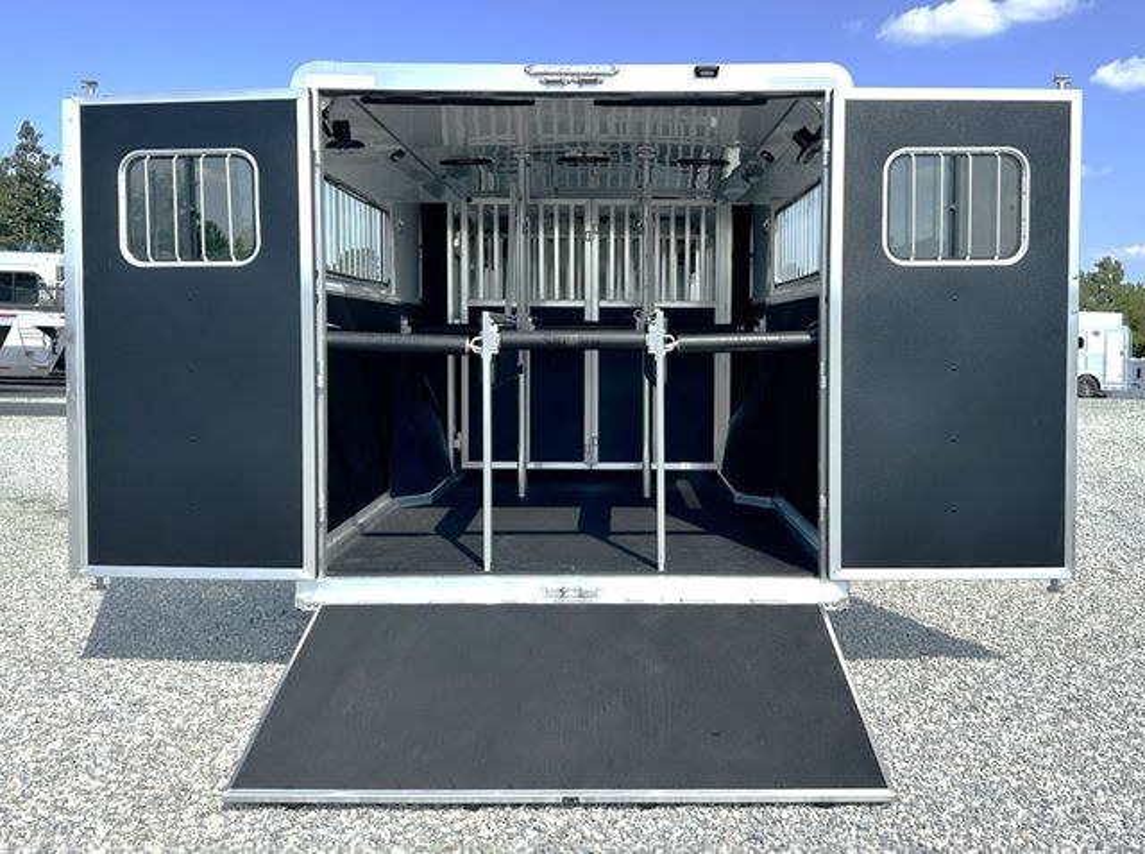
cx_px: 572
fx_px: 792
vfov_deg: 56.6
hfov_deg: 71.7
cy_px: 427
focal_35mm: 24
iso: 80
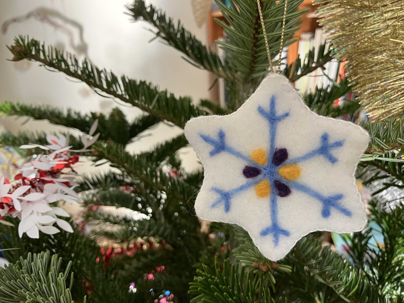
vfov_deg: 49.7
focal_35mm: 28
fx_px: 327
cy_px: 152
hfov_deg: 63.4
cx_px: 202
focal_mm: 3.99
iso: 80
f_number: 1.8
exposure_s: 1/70
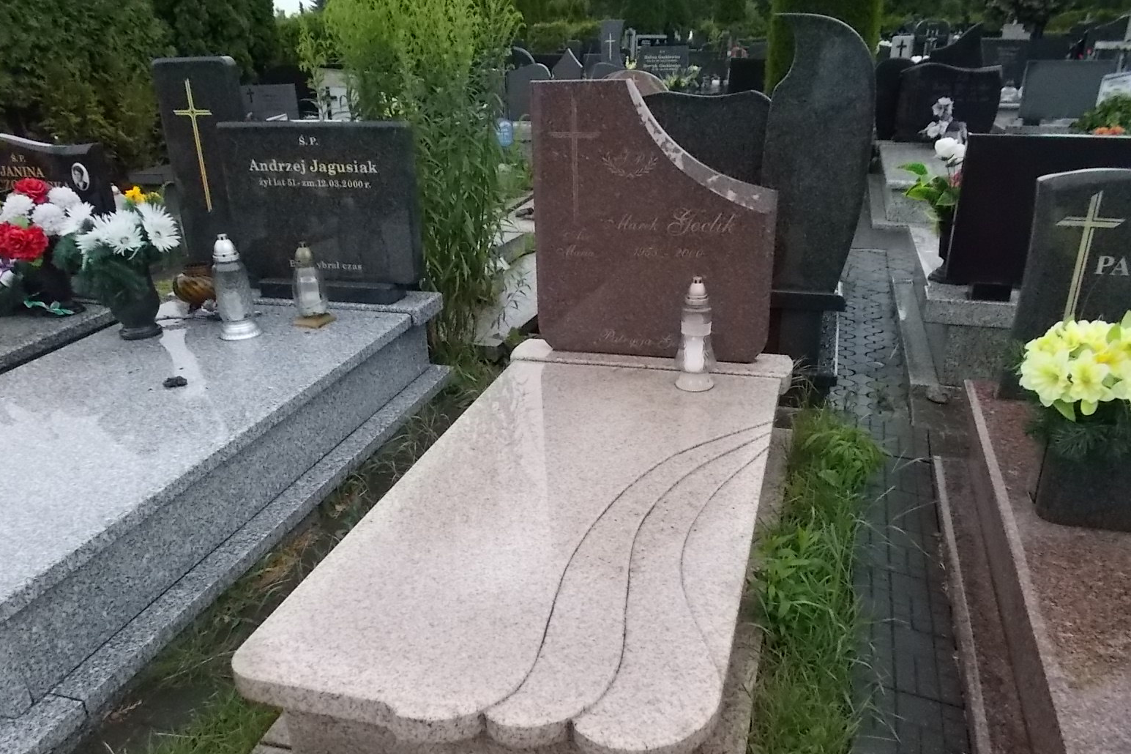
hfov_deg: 65.5
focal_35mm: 28
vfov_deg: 46.2
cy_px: 437
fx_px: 880
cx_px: 557
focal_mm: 4.6
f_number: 8
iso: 400
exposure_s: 1/250
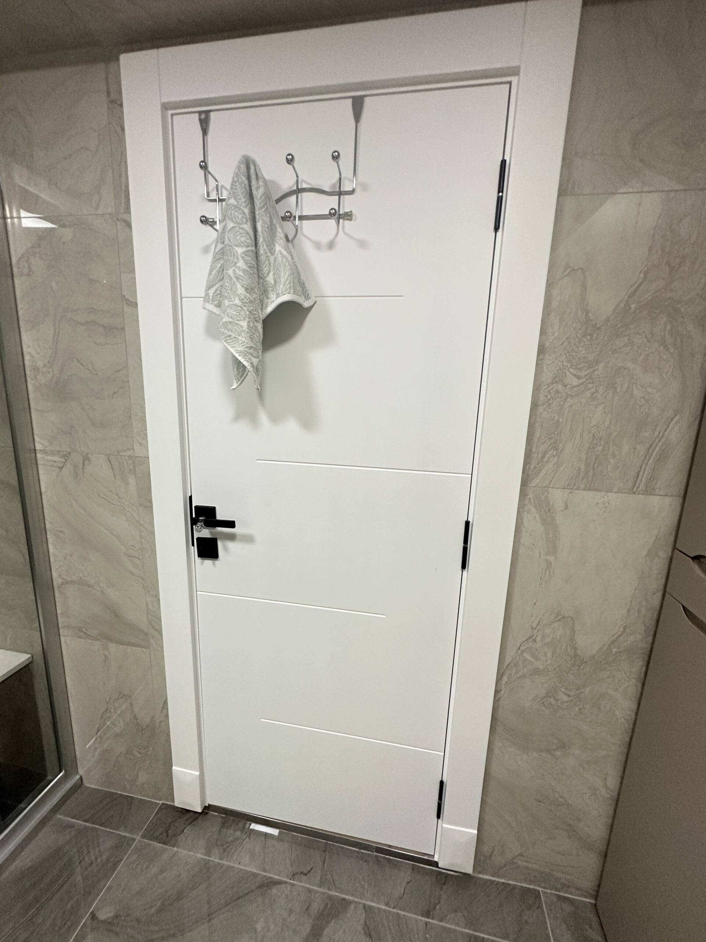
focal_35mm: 14
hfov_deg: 85.7
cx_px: 353
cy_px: 471
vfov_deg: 102.1
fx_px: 381
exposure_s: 1/100
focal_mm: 2.22
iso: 320
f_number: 2.2
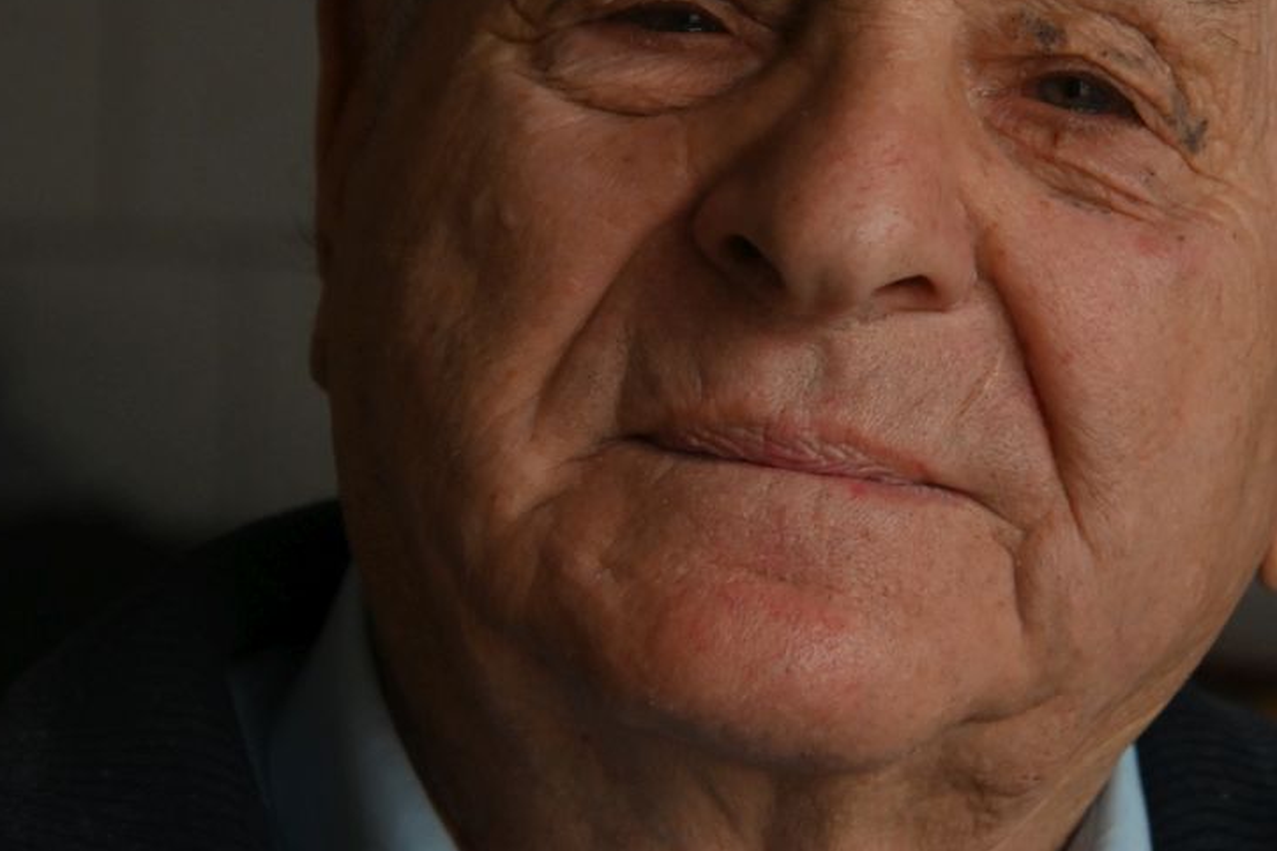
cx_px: 857
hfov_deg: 9.2
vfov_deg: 6.1
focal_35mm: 224
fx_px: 7945
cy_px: 173
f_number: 5
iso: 1000
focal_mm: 75
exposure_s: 1/60
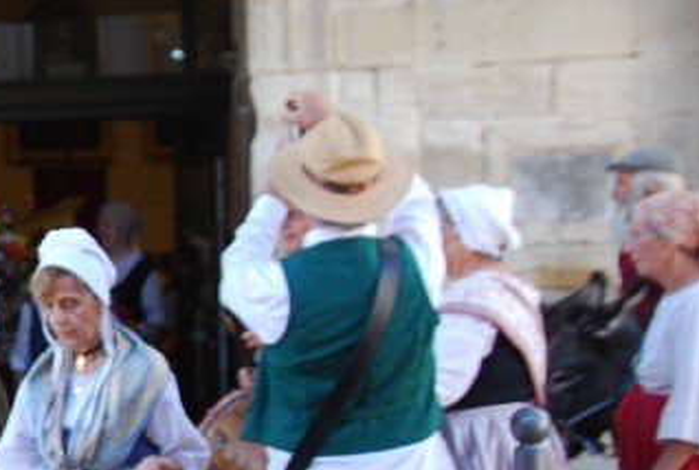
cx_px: -278
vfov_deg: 13.6
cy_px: 340
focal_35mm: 101
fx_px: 1967
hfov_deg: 18.4
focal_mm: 24
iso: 400
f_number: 4.5
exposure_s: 1/80
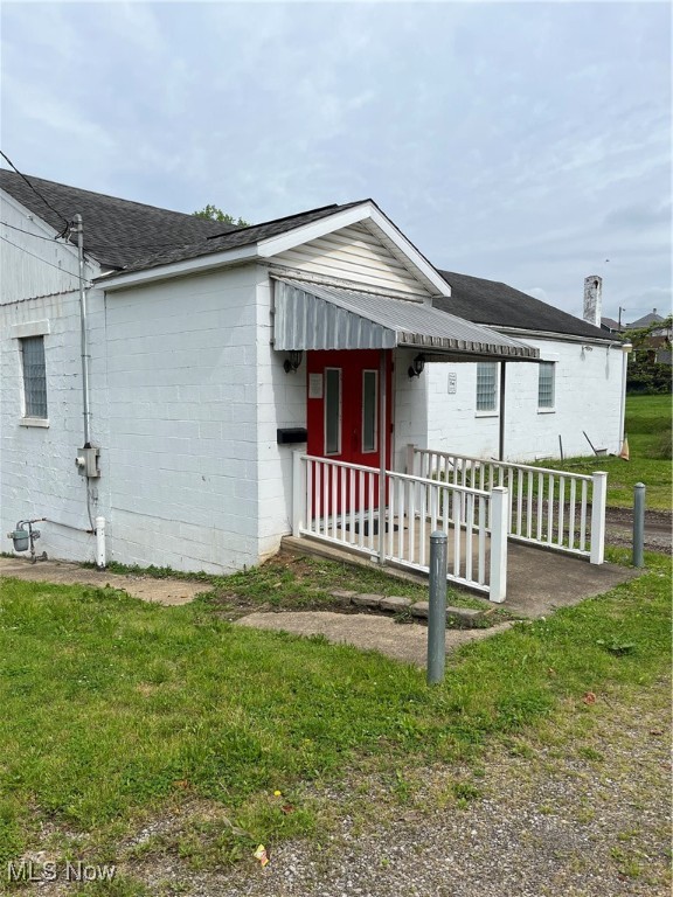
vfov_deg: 67.3
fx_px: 674
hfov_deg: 53.1
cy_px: 448
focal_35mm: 26
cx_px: 336
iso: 50
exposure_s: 1/4484
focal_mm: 5.1
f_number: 1.6
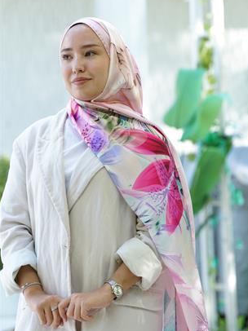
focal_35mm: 154
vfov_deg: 12.8
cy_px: 166
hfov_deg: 9.6
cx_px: 126
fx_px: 1473
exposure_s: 1/125
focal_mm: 140
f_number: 5.6
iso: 640
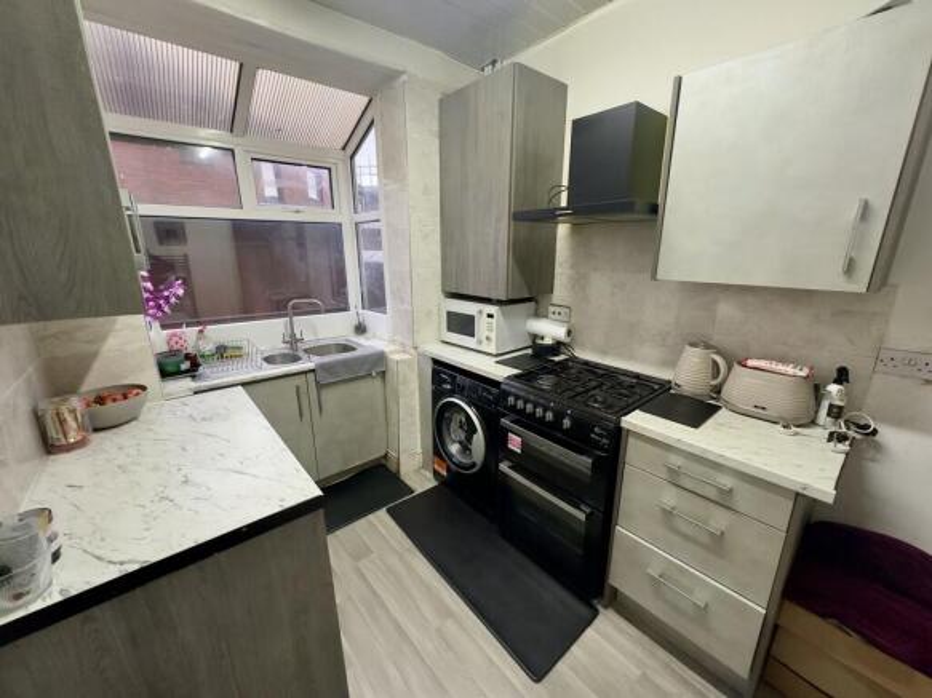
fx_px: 377
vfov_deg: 85.7
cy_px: 349
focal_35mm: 14
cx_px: 466
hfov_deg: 102.1
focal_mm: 2.22
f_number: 2.2
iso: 250
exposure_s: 1/100
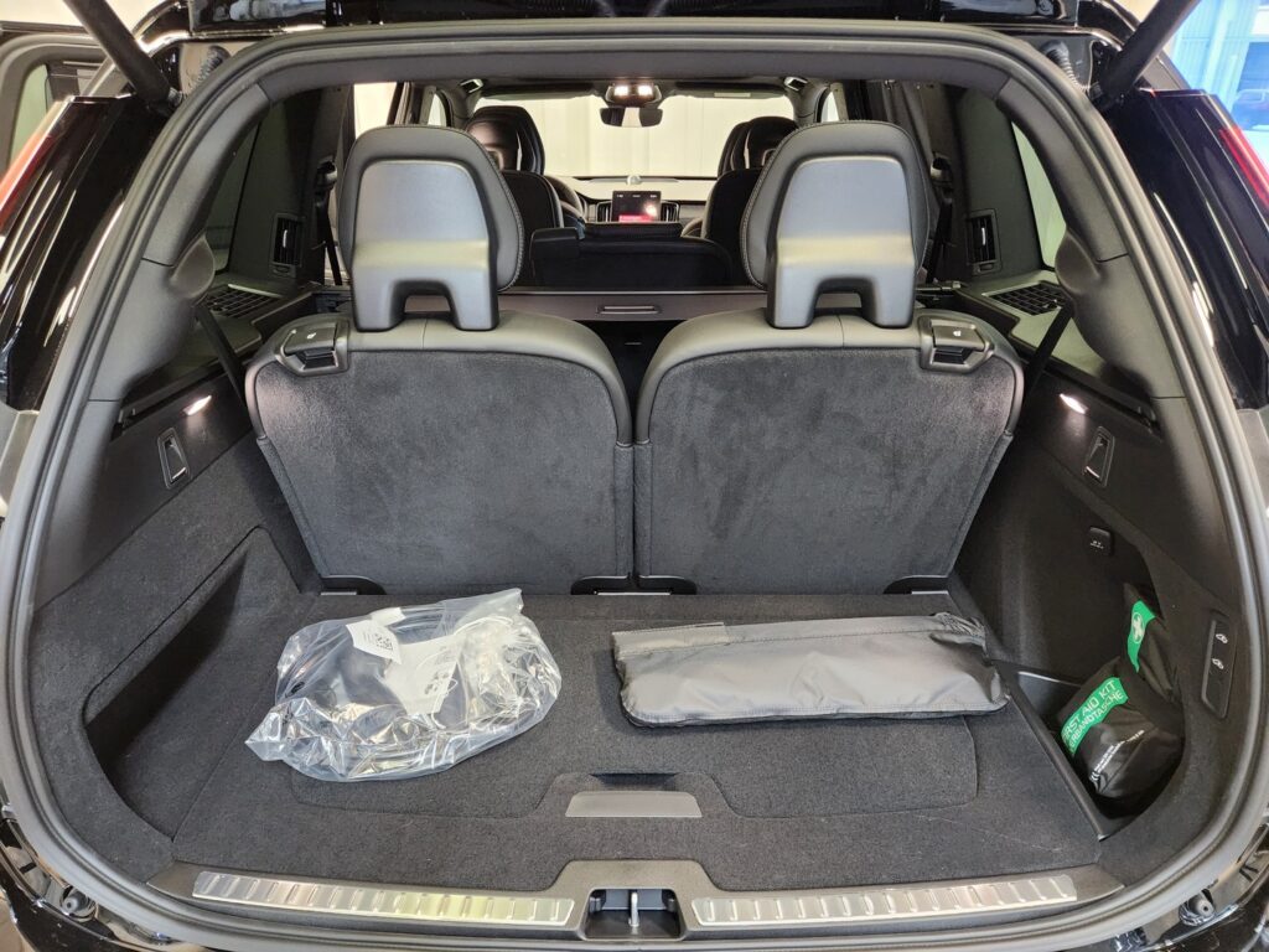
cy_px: 476
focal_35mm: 23
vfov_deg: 58.9
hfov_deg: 73.9
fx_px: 843
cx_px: 634
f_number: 1.8
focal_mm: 5.4
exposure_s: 1/60
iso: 1000
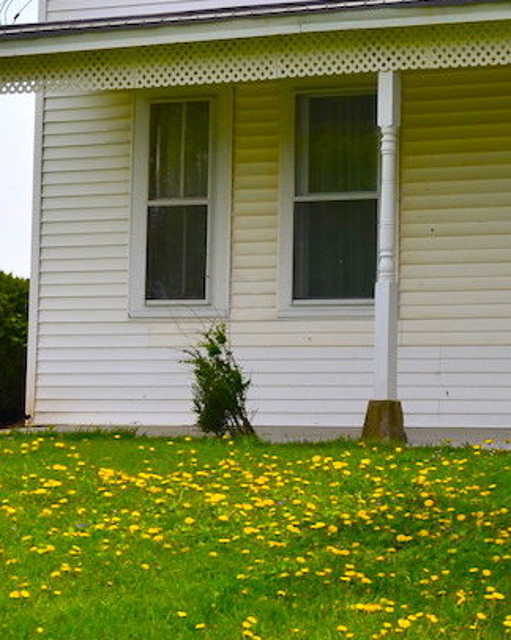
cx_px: 640
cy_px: -9
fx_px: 2603
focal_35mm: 137
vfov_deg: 13.8
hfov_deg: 11.0
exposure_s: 1/500
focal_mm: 31
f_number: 11
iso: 180
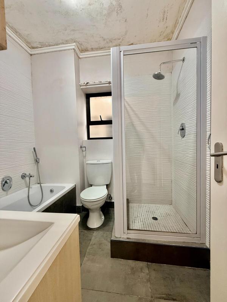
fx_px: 122
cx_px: 114
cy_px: 151
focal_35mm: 14
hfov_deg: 85.7
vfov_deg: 102.1
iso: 320
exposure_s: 1/100
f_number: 2.2
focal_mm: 2.22
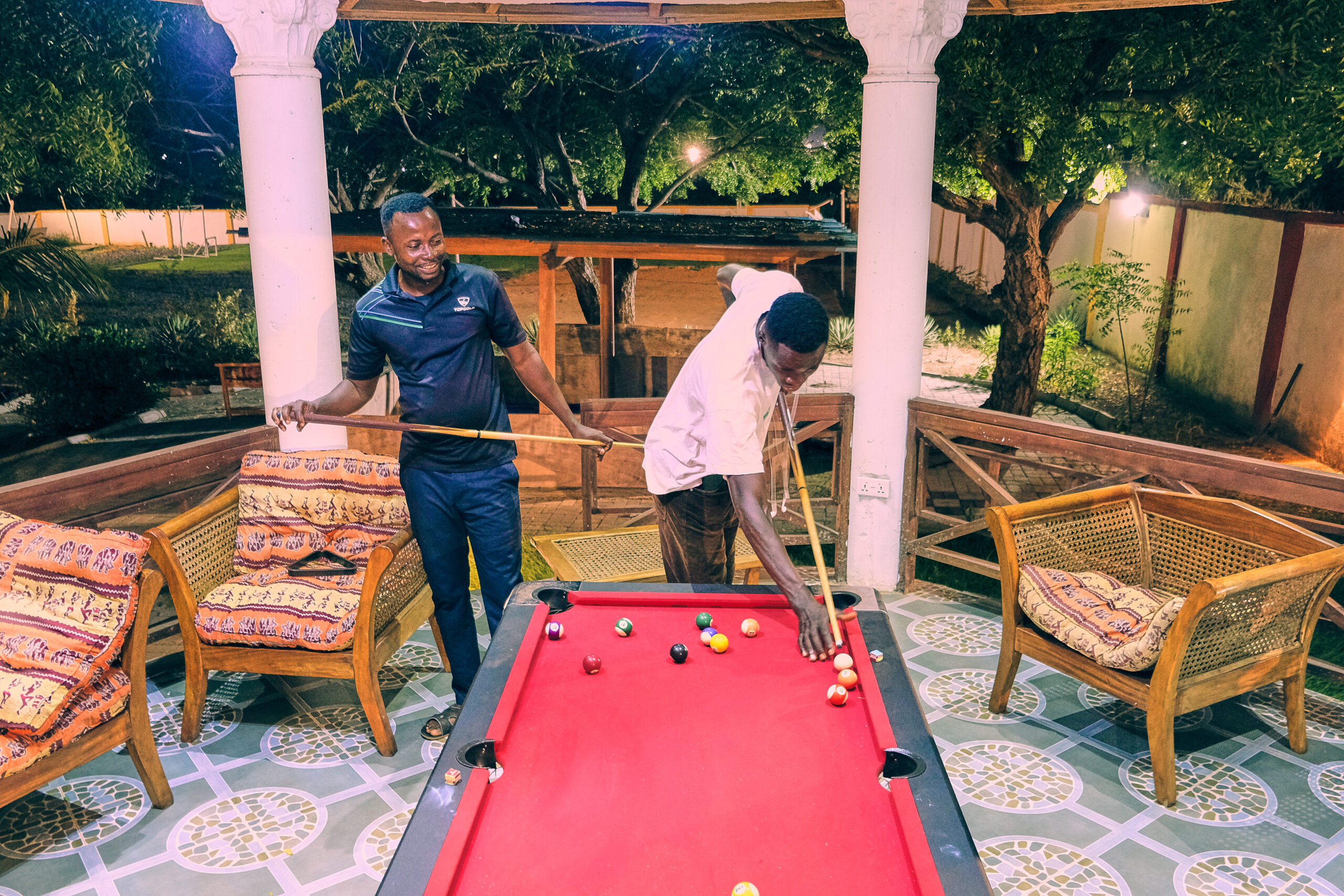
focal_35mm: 28
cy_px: 448
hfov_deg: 65.5
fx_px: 1045
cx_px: 672
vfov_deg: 46.4
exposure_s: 1/13
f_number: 2.8
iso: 2000
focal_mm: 18.8
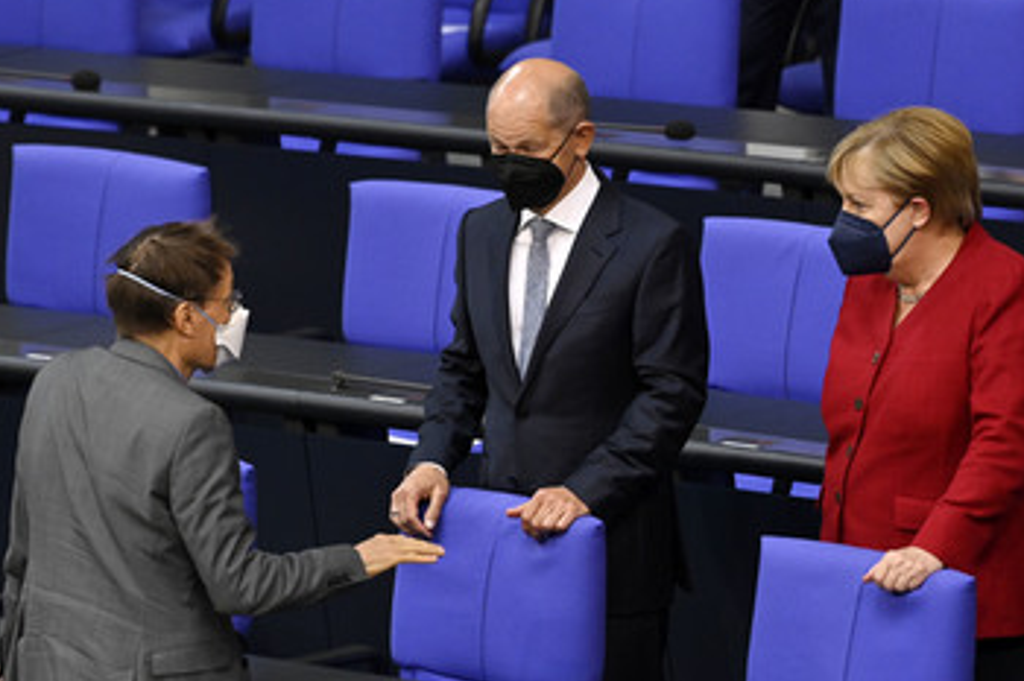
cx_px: 543
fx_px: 11372
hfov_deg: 5.2
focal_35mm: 400
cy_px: 418
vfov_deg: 3.4
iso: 5000
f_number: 5.6
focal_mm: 310
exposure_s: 1/320
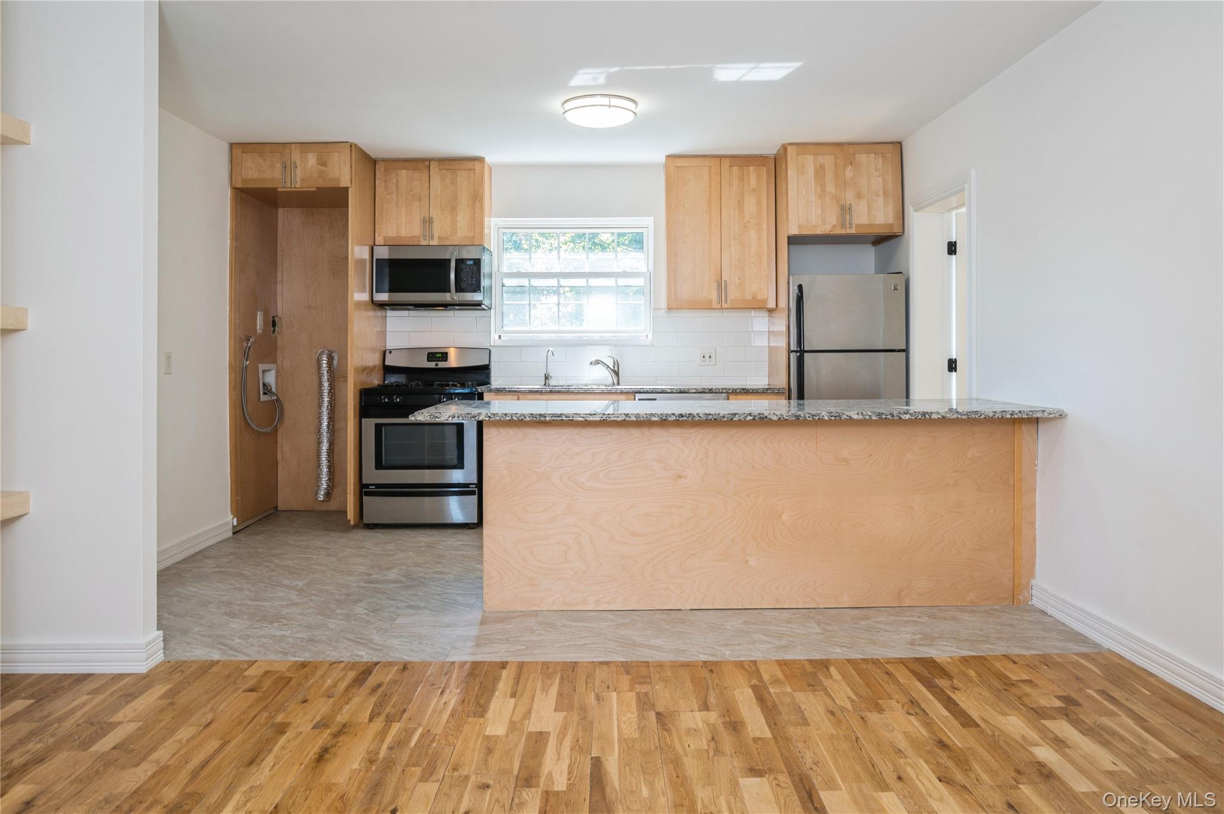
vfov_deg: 53.1
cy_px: 407
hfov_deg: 73.8
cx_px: 612
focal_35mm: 24
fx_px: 815
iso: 200
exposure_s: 1/10
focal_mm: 24
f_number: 10
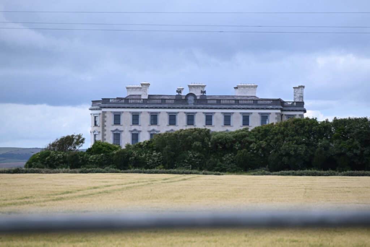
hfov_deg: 10.3
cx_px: 185
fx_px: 2057
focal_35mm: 200
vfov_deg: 6.9
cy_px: 124
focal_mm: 200
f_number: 6.3
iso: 100
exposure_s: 1/200
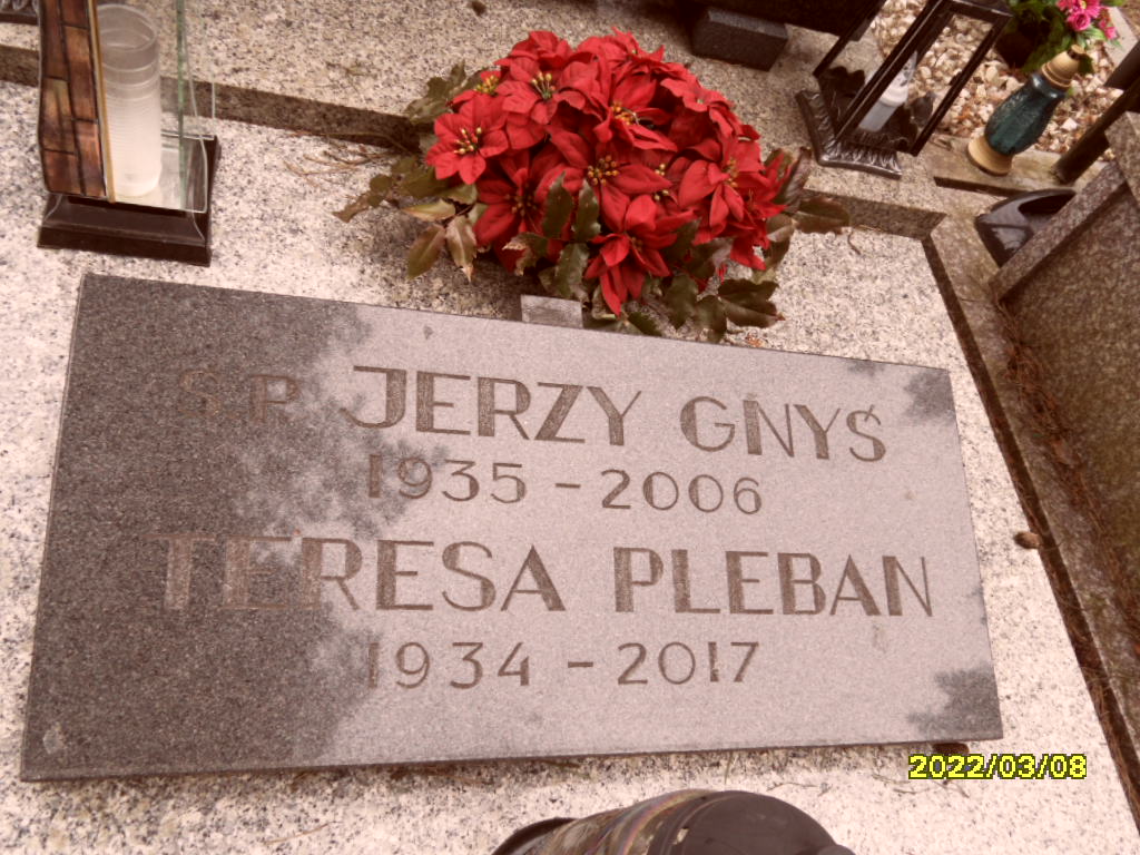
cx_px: 570
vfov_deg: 49.7
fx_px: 922
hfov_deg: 63.4
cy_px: 428
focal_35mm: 28
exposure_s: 1/90
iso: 80
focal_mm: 4.6
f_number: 3.4
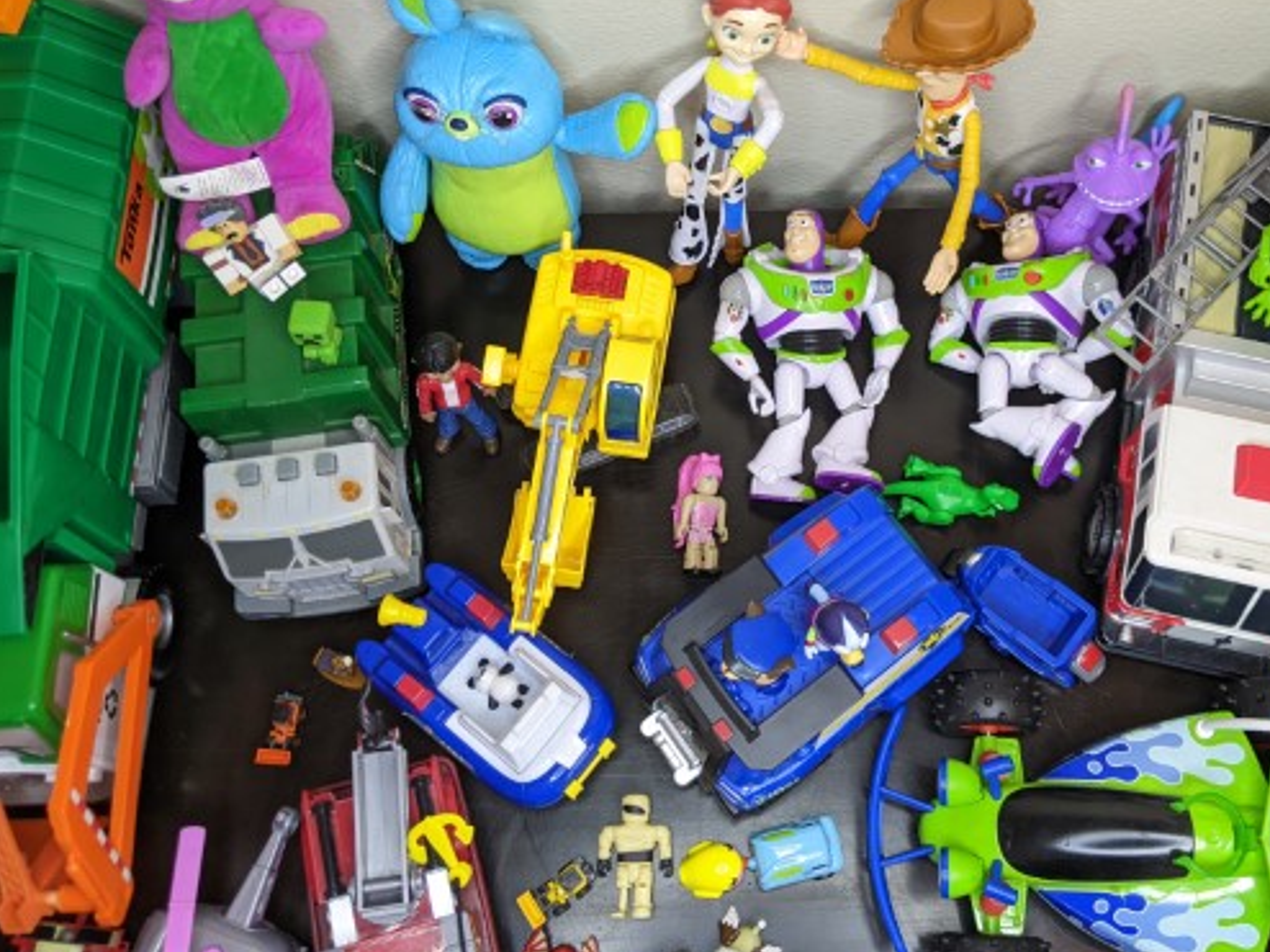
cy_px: 378
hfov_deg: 52.5
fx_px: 1283
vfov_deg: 40.5
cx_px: 722
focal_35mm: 35
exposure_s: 1/120
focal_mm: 4.44
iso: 165
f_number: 1.8
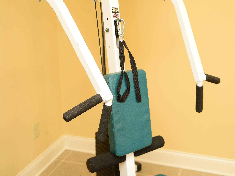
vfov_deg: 32.9
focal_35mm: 44
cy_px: 88
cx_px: 120
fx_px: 299
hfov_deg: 42.9
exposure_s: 1/160
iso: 2500
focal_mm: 40
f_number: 6.3
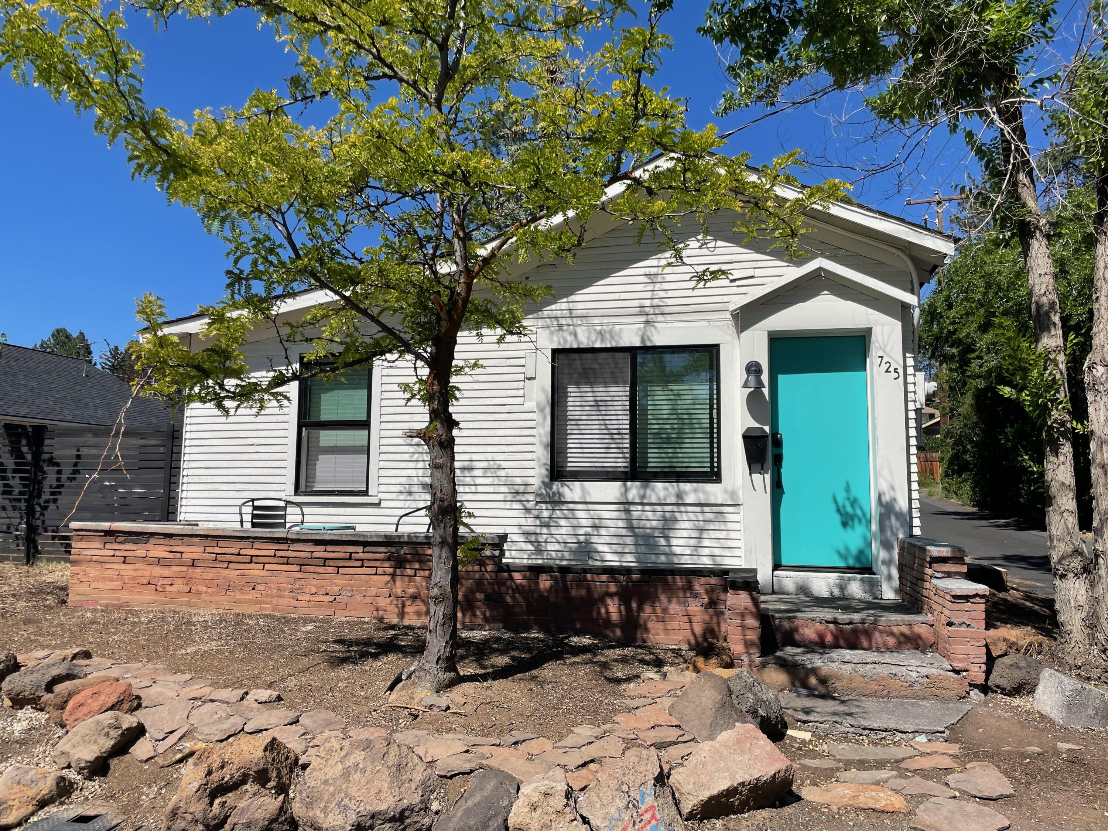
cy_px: 416
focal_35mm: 26
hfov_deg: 67.3
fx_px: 832
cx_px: 554
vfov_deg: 53.1
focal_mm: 4.2
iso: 32
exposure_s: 1/5291
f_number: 1.6
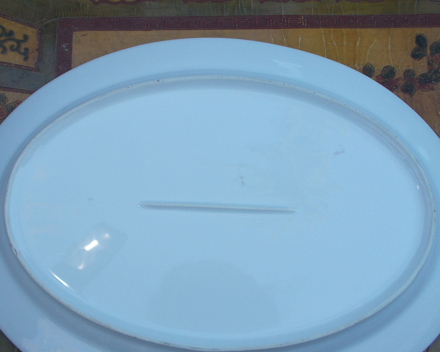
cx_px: 193
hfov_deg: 43.7
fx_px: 547
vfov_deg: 35.5
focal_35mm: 42
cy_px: 219
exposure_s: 1/100
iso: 80
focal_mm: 5.3
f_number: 3.4
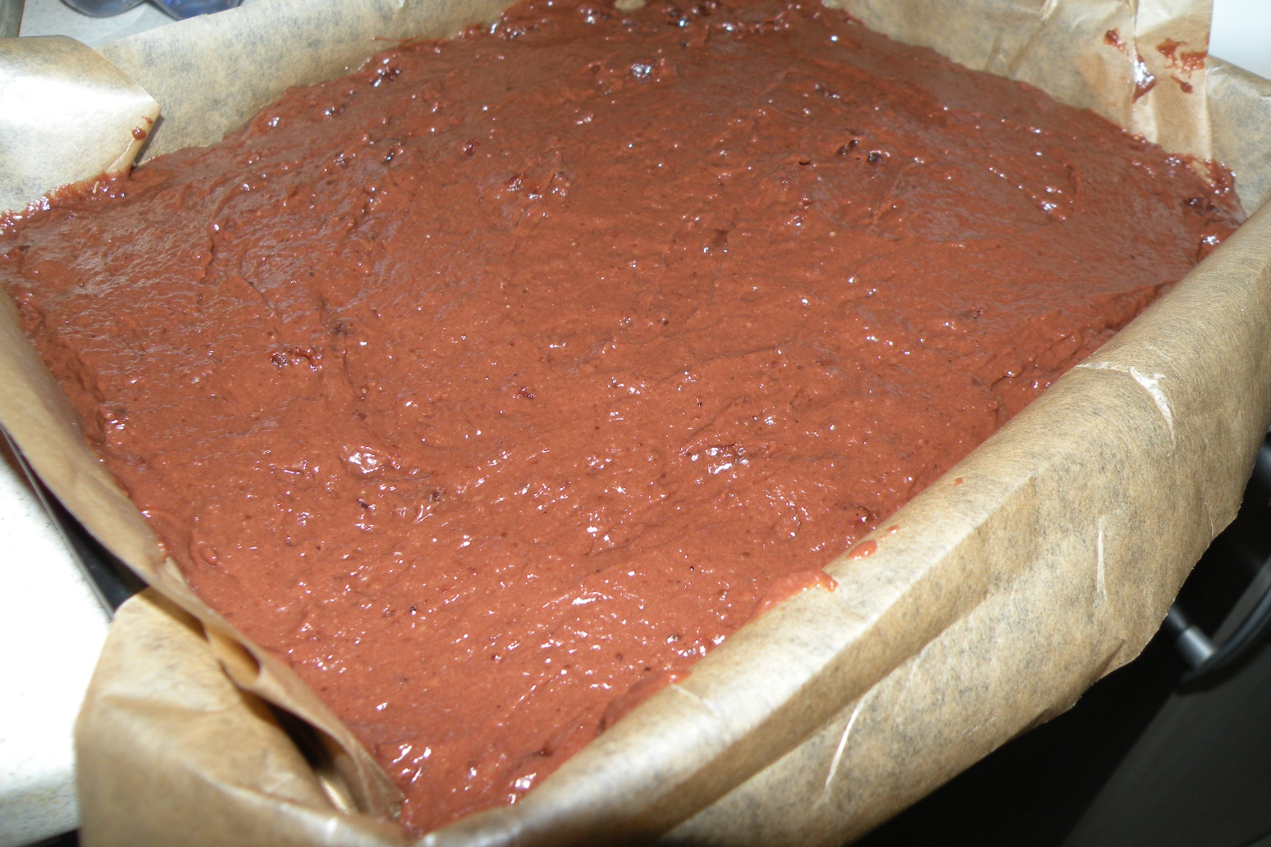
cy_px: 356
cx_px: 655
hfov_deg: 63.6
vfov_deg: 44.8
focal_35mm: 29
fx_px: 1024
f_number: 2.8
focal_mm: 4.7
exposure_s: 1/60
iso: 64
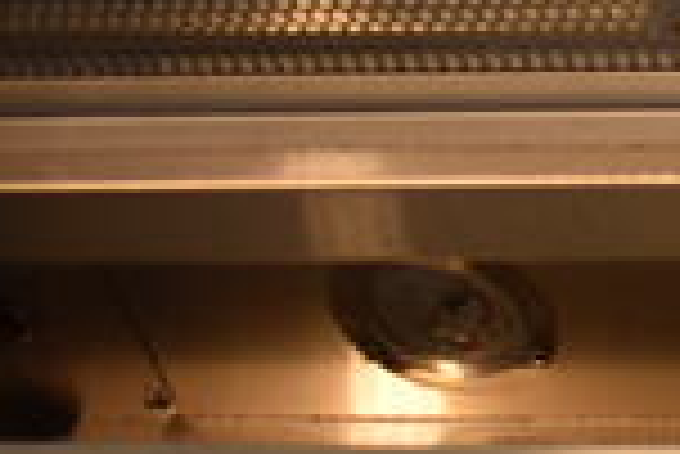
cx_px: 1297
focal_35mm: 109
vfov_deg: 12.6
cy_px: 288
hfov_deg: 15.5
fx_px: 2061
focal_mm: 18
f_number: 3.5
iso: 800
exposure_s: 1/125
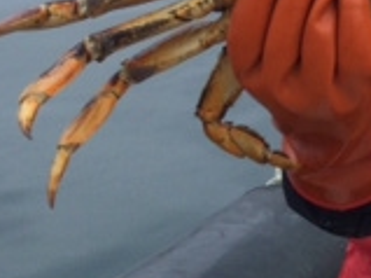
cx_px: 672
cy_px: -178
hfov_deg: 14.3
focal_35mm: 121
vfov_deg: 11.6
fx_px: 1296
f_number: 2.2
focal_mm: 4.12
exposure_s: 1/289
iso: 32
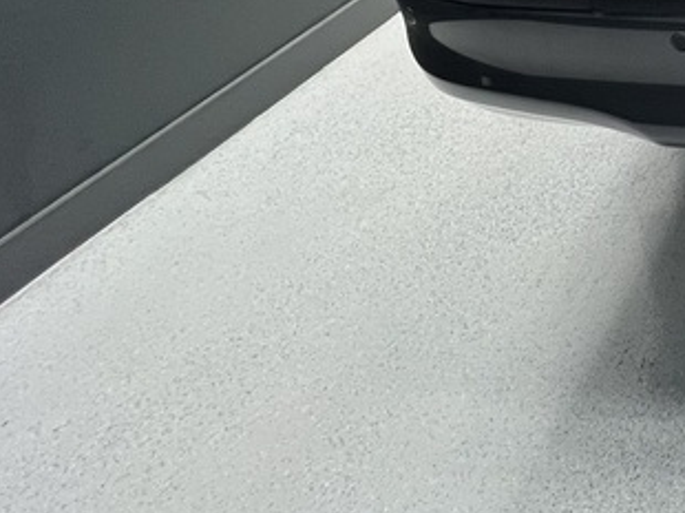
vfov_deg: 26.1
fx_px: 850
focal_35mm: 43
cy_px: -228
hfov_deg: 28.2
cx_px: 1034
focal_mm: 1.57
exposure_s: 1/50
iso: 200
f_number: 1.8
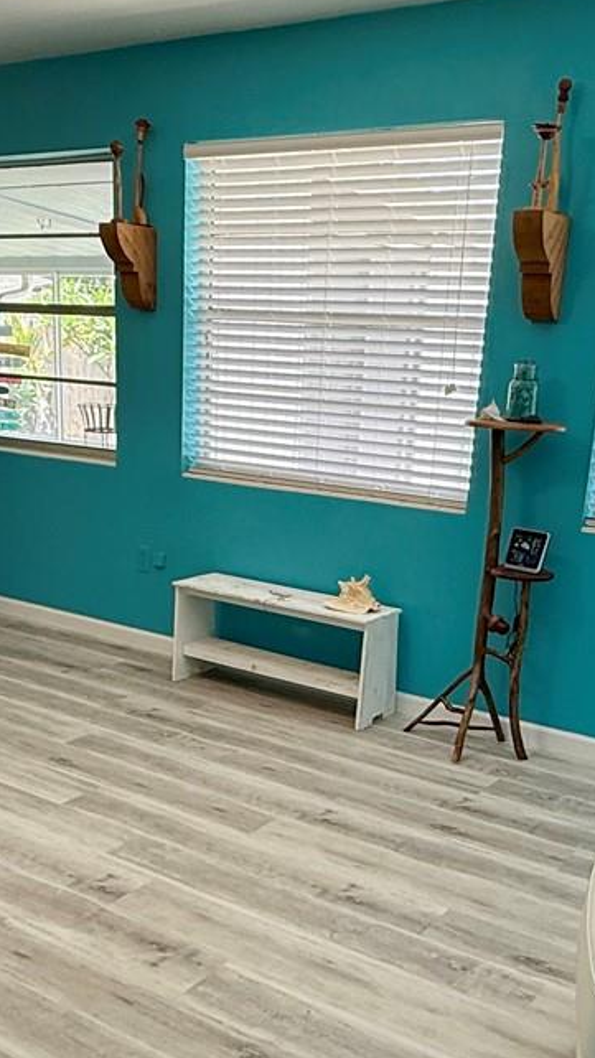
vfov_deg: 51.8
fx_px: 1066
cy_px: 707
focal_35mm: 38
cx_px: 312
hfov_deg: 31.2
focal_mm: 2.22
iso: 100
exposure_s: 1/120
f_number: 2.2
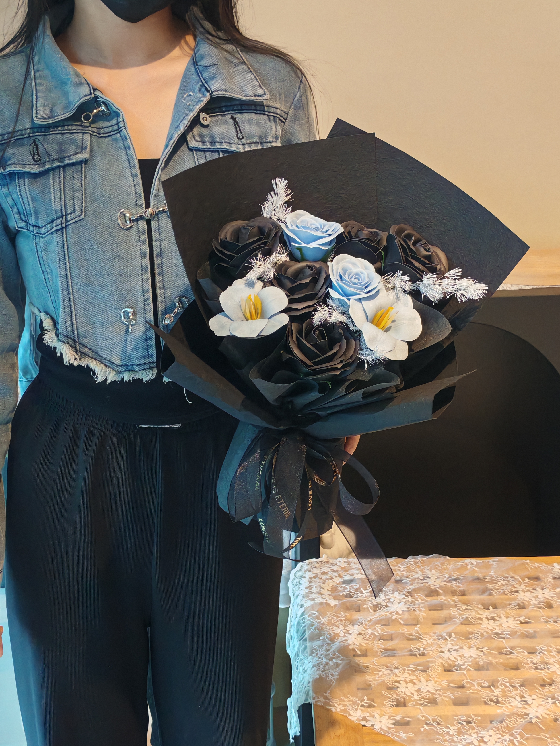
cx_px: 280
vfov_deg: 32.7
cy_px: 373
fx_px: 1273
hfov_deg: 24.8
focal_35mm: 59
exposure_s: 1/50
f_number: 1.95
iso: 400
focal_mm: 5.52
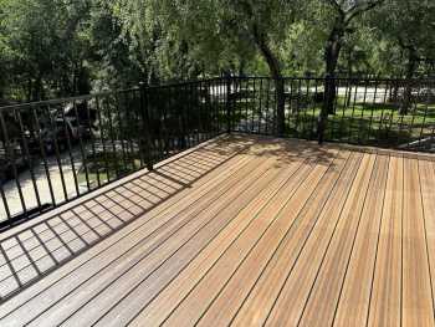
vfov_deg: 56.9
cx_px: 218
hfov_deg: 71.6
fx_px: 302
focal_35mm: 24
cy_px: 164
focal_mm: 6.9
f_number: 1.8
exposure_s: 1/2660
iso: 80
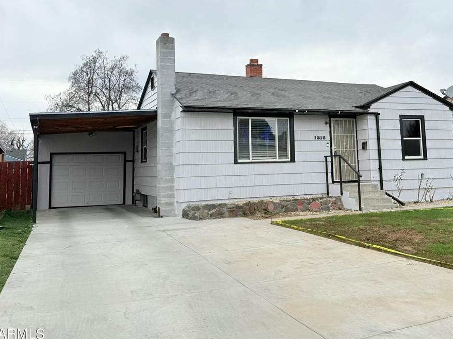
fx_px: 458
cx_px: 273
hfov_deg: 52.3
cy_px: 109
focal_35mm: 35
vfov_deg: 40.1
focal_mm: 6.76
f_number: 1.78
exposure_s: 1/2299
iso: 80
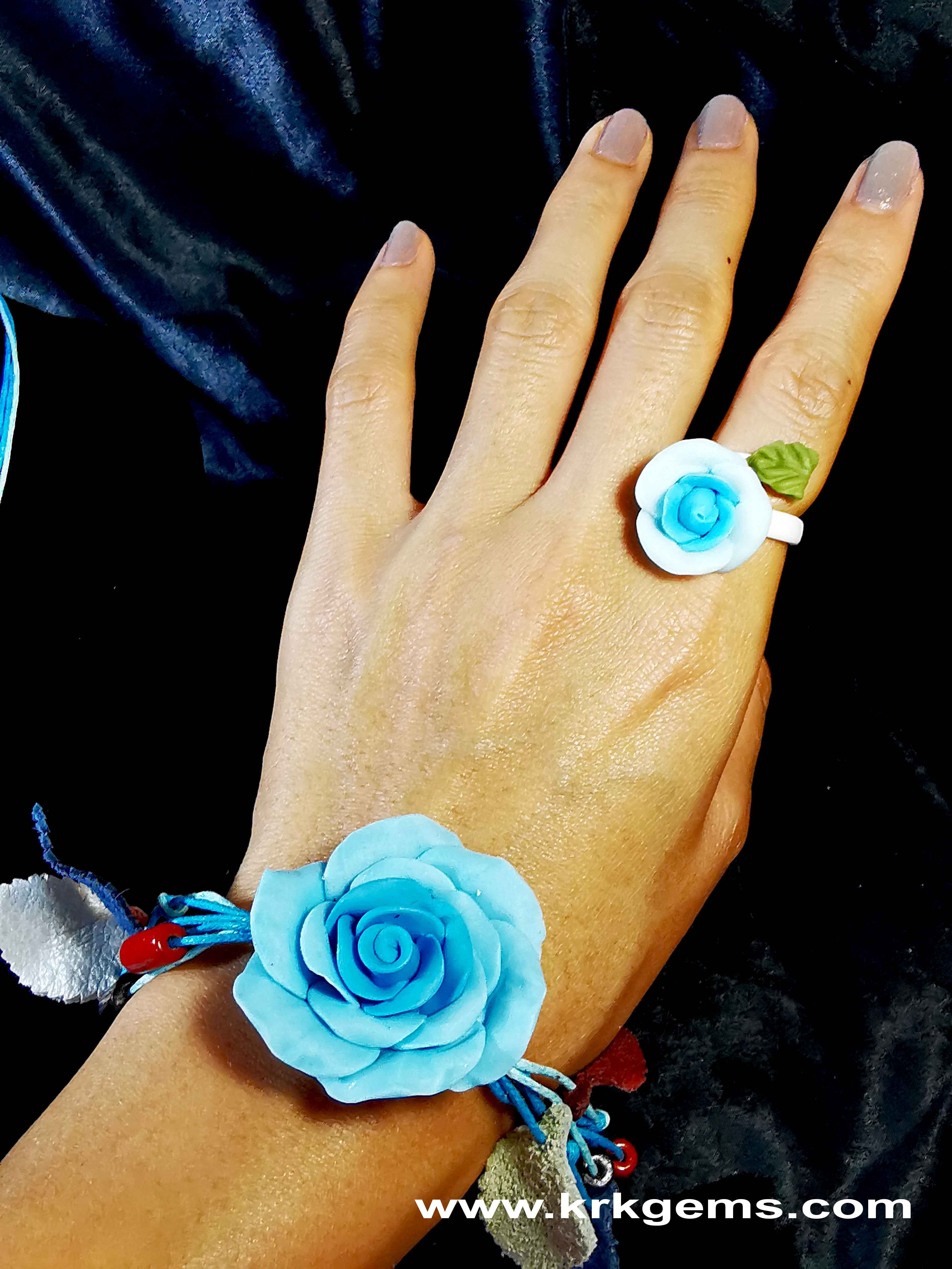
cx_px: 476
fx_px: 1320
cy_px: 634
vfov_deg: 51.4
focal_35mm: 36
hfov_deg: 39.7
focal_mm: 2.35
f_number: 2.2
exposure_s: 1/50
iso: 160
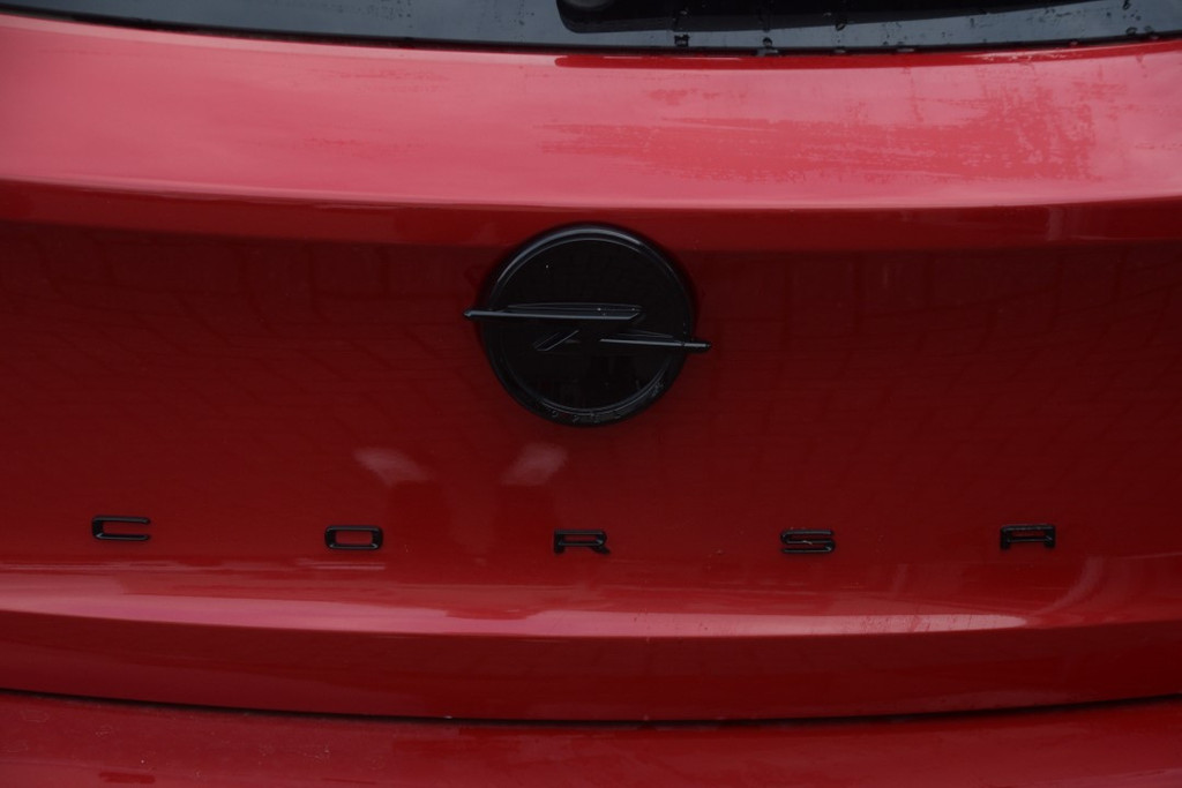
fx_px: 3448
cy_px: 394
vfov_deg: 13.0
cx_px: 591
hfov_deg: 19.5
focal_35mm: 105
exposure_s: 1/320
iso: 400
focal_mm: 70
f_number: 5.6
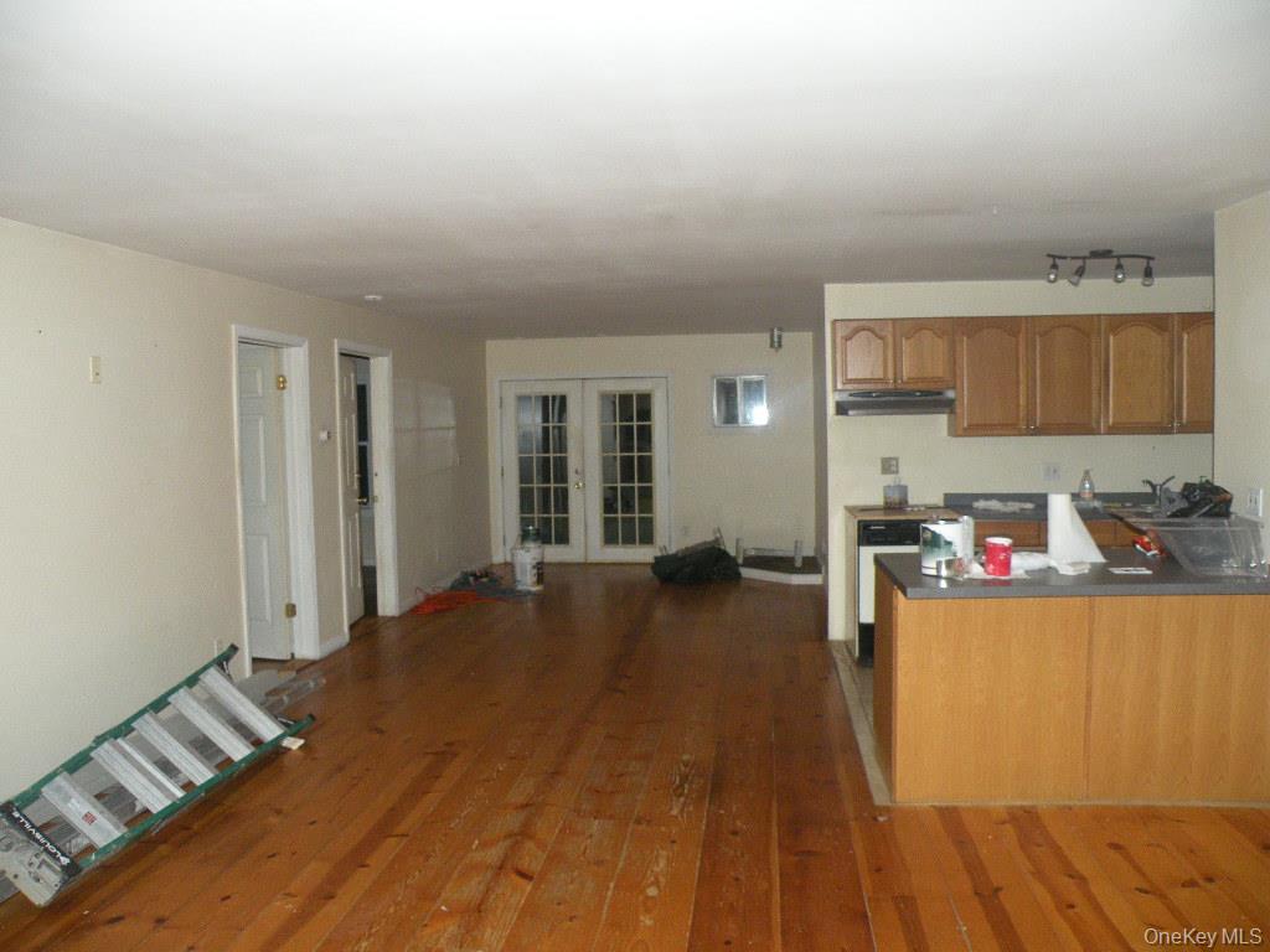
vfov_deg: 51.4
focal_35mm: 27
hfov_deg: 65.3
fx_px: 991
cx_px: 635
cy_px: 476
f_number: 2.8
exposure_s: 1/60
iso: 232
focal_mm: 4.7
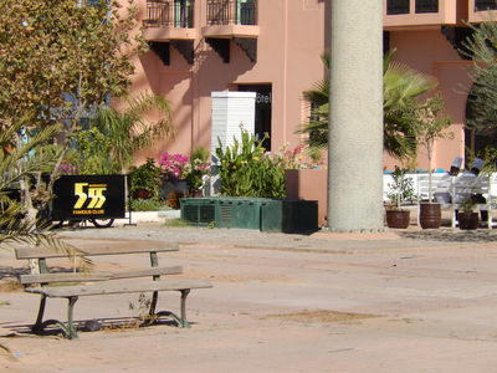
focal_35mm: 134
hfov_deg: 14.7
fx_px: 1924
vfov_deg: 11.1
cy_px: 186
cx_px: 248
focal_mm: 24.1
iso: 125
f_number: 5.6
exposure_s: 1/800
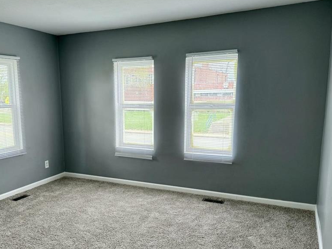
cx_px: 137
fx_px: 307
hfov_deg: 56.5
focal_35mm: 32
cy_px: 146
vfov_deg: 44.0
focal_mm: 6.76
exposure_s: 1/131
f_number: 1.78
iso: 80
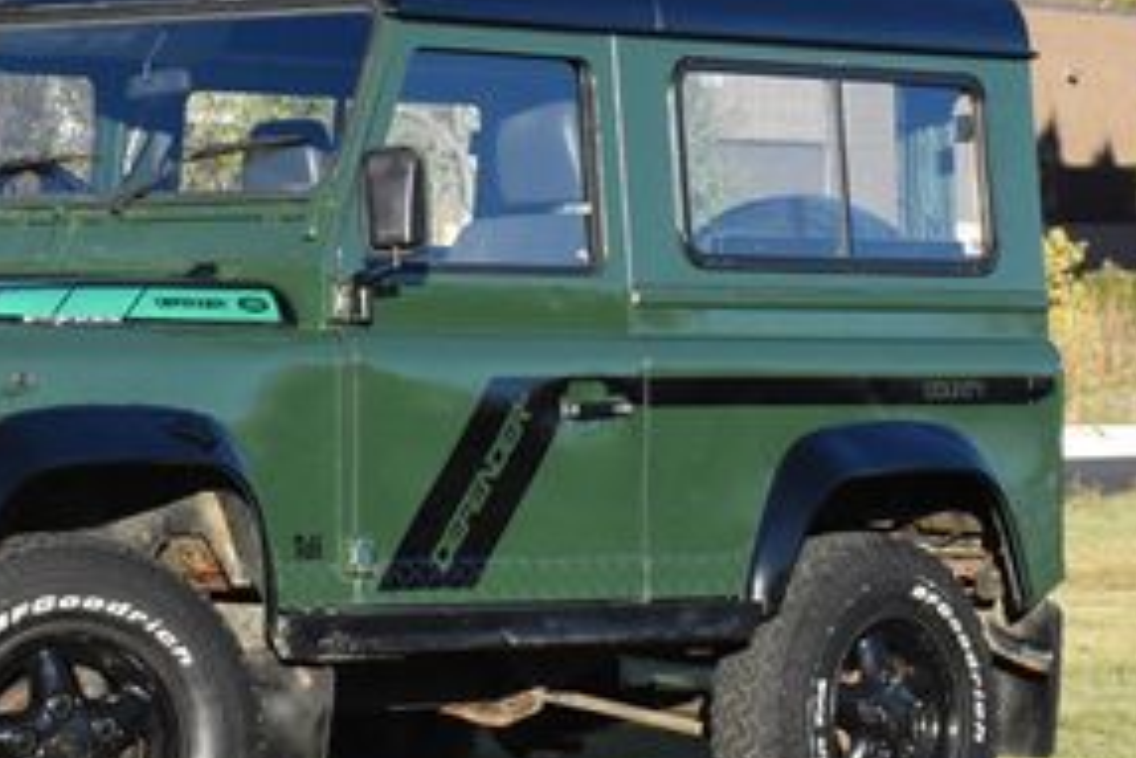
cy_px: 333
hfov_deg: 10.9
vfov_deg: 7.3
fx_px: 5935
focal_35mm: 188
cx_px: 278
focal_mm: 56
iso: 2000
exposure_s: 1/1250
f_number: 13
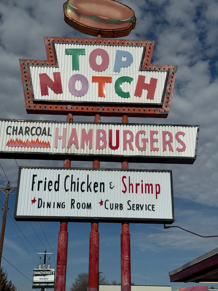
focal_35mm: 48
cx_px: 109
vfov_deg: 39.7
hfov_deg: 30.3
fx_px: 403
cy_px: 146
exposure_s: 1/15385
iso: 50
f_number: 1.78
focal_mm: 6.76
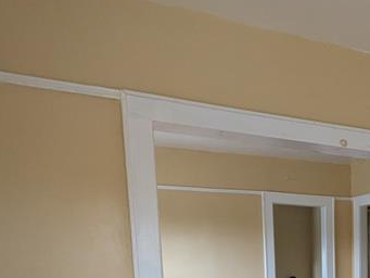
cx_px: 348
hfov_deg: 40.6
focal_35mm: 42
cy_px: 303
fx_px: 449
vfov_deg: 30.8
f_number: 2.2
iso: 103
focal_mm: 1.83
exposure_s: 1/100
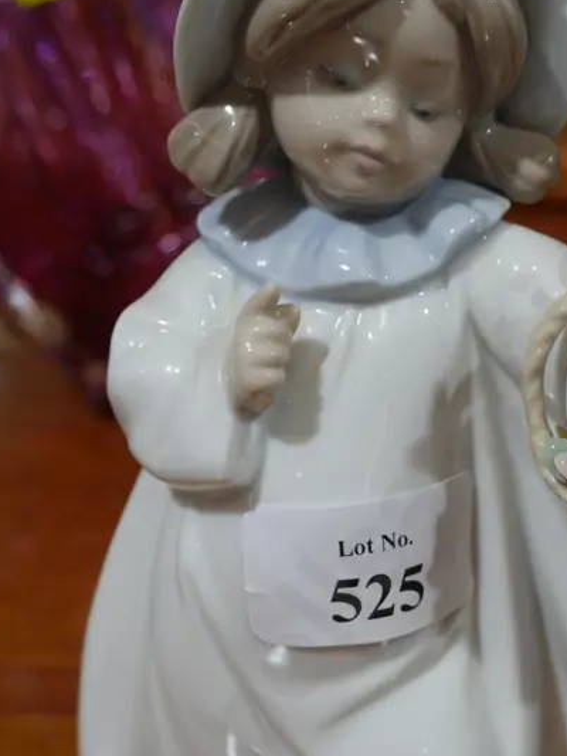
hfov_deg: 19.9
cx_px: 464
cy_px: 438
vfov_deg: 26.6
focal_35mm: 73
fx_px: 1594
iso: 200
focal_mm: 19
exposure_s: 1/60
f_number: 4.1
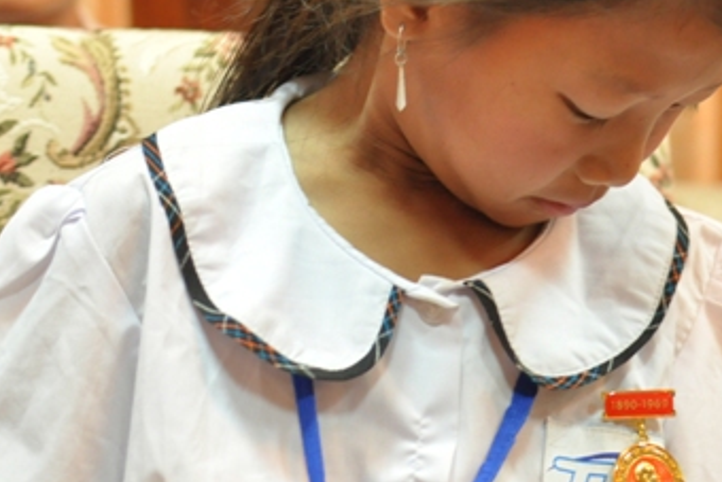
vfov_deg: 11.8
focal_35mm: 116
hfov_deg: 17.6
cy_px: 83
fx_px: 2329
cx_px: 500
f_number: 2.8
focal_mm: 35
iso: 1000
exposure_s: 1/40
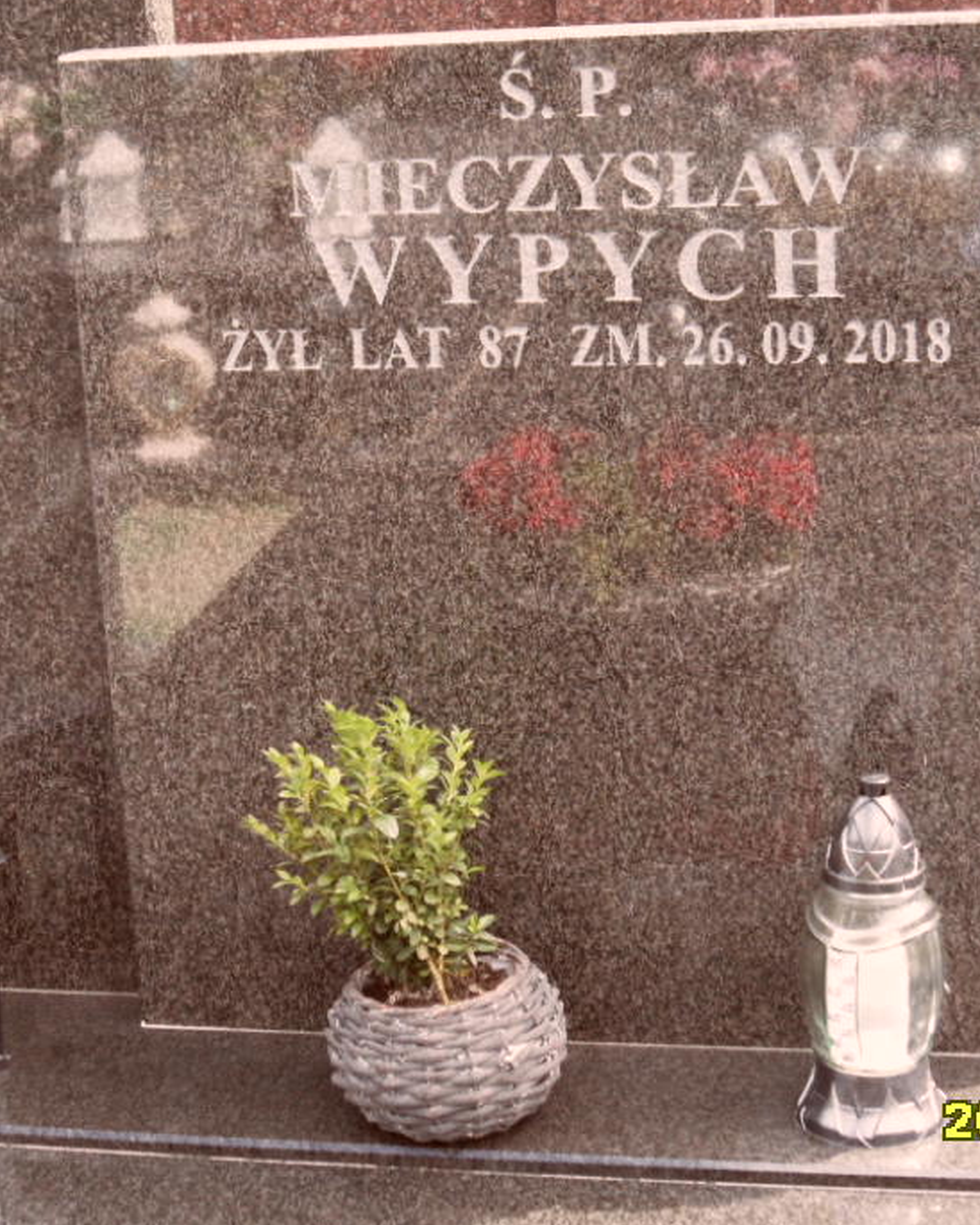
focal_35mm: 73
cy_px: 576
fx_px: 2647
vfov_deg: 26.1
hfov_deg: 21.0
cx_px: 399
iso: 100
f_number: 3.8
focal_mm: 8.2
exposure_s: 1/125
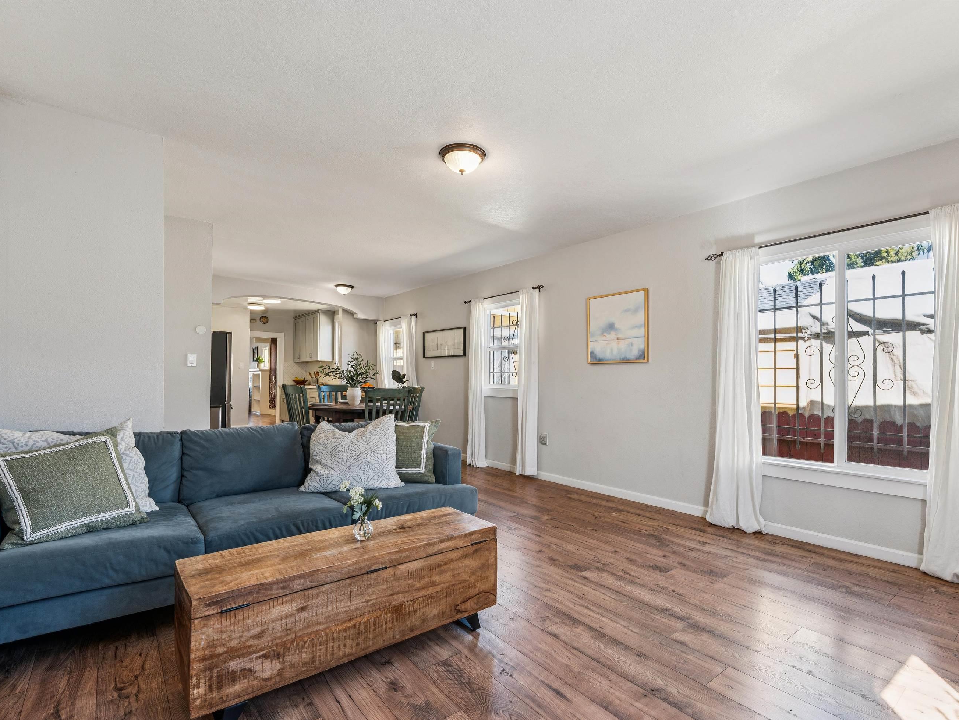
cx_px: 487
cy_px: 376
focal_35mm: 17
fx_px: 477
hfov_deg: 90.3
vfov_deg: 74.0
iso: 100
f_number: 9
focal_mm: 15.2
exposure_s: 1/6
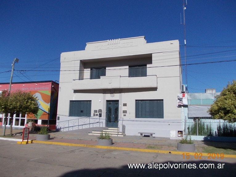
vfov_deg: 49.7
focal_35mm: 28
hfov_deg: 63.5
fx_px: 191
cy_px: 88
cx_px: 118
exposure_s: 1/800
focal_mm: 4
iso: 80
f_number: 5.4
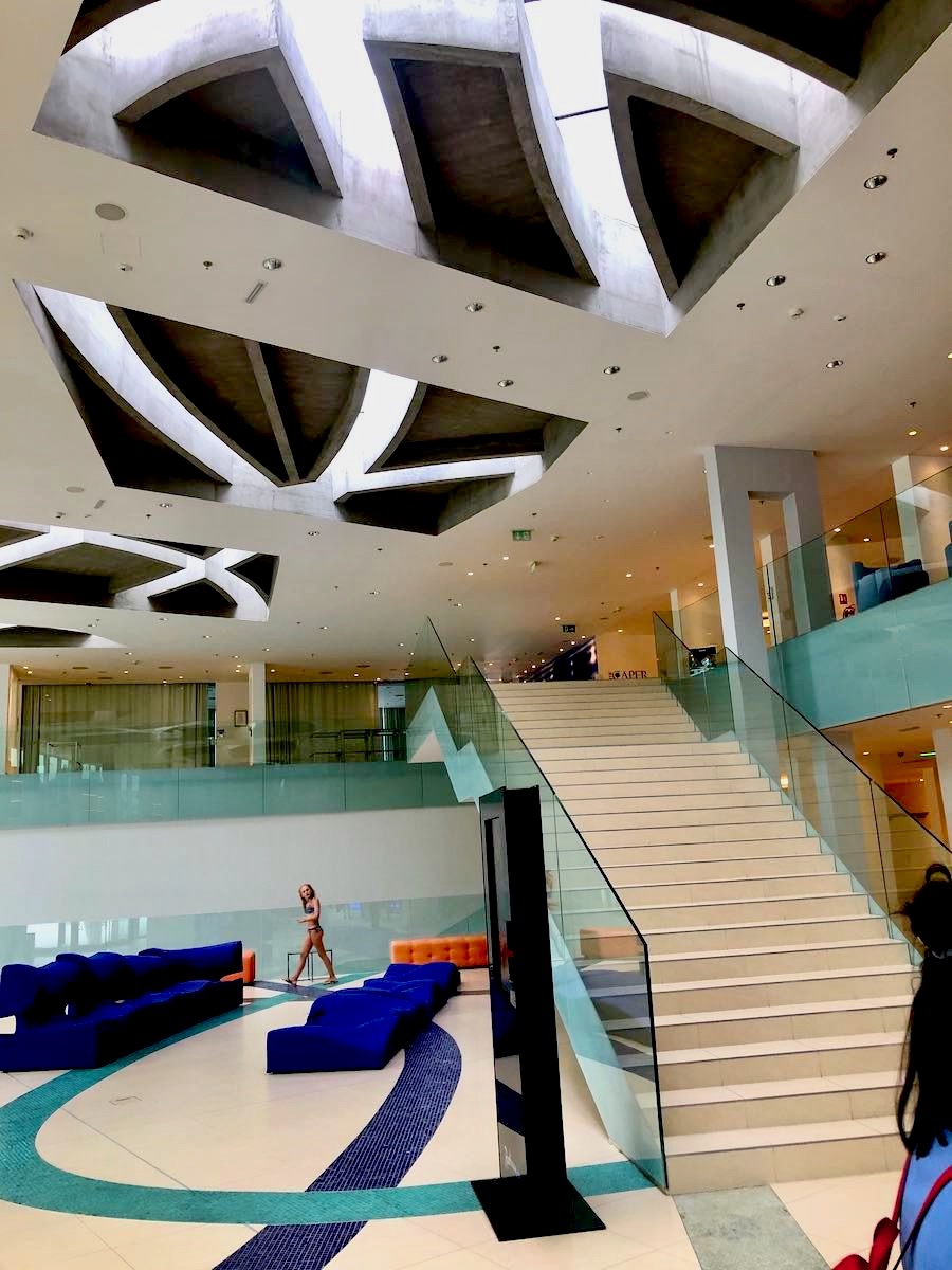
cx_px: 476
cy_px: 635
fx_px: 1027
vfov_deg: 63.4
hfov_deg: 49.7
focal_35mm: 28
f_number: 1.8
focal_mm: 3.99
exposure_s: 1/33
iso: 32
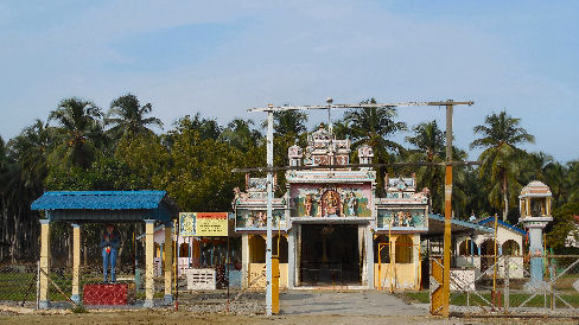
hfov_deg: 42.9
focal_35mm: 48
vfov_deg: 24.8
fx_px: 737
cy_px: 205
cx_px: 294
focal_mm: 7.8
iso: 125
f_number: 3.9
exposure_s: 1/1000
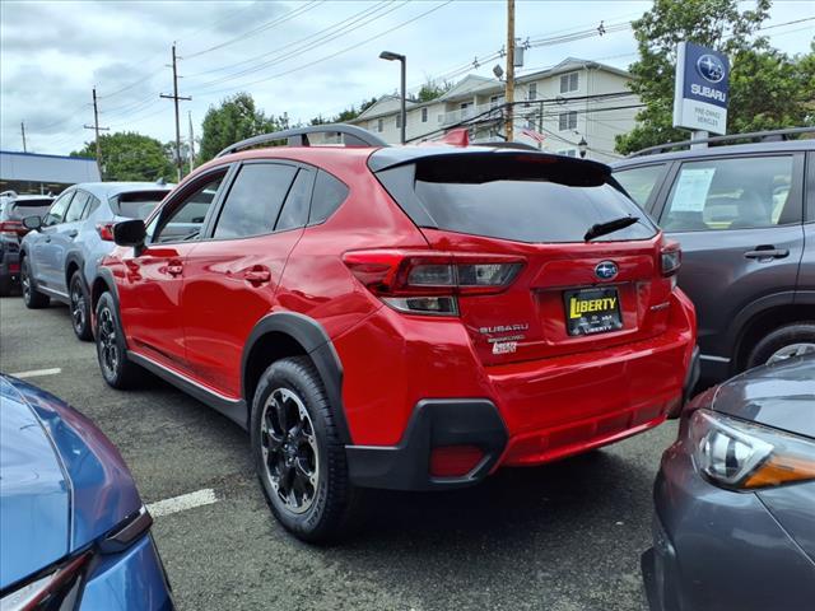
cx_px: 408
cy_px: 306
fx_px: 636
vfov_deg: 51.4
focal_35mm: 27
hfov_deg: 65.3
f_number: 1.9
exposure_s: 1/1667
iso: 40
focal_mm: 3.58
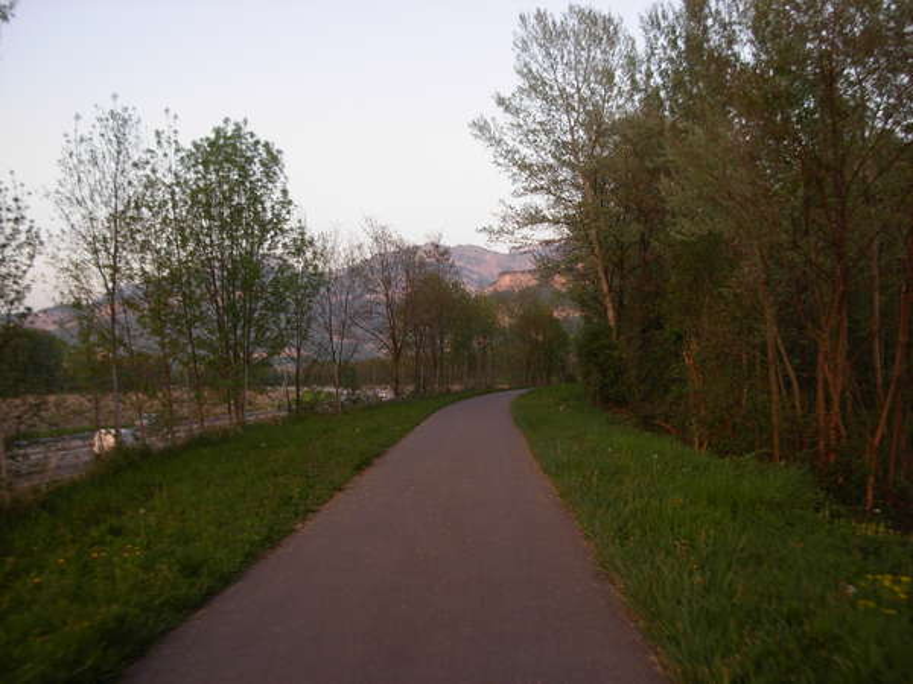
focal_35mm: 38
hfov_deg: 49.0
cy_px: 342
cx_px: 456
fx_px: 1002
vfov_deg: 37.7
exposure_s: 1/82.9
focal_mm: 6.3
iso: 79
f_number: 2.9
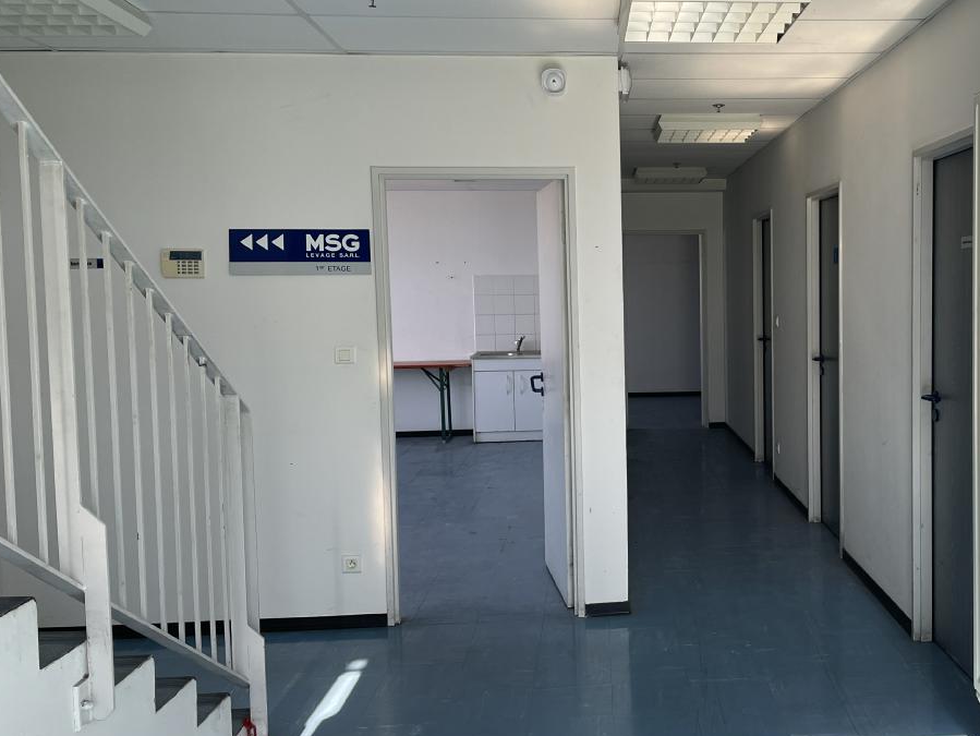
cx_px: 690
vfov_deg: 38.7
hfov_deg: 48.8
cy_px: 366
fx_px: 1048
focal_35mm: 37
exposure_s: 1/211
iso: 32
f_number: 1.6
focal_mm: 4.2
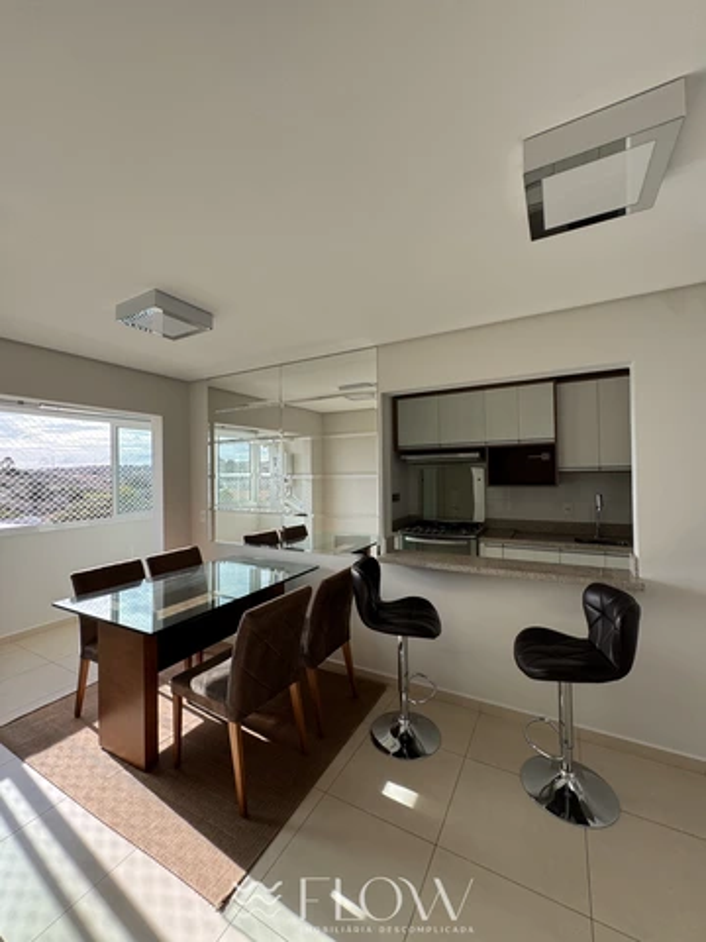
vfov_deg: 102.1
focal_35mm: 14
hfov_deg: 85.7
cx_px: 353
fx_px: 381
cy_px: 471
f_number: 2.2
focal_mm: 2.22
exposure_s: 1/267
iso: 40
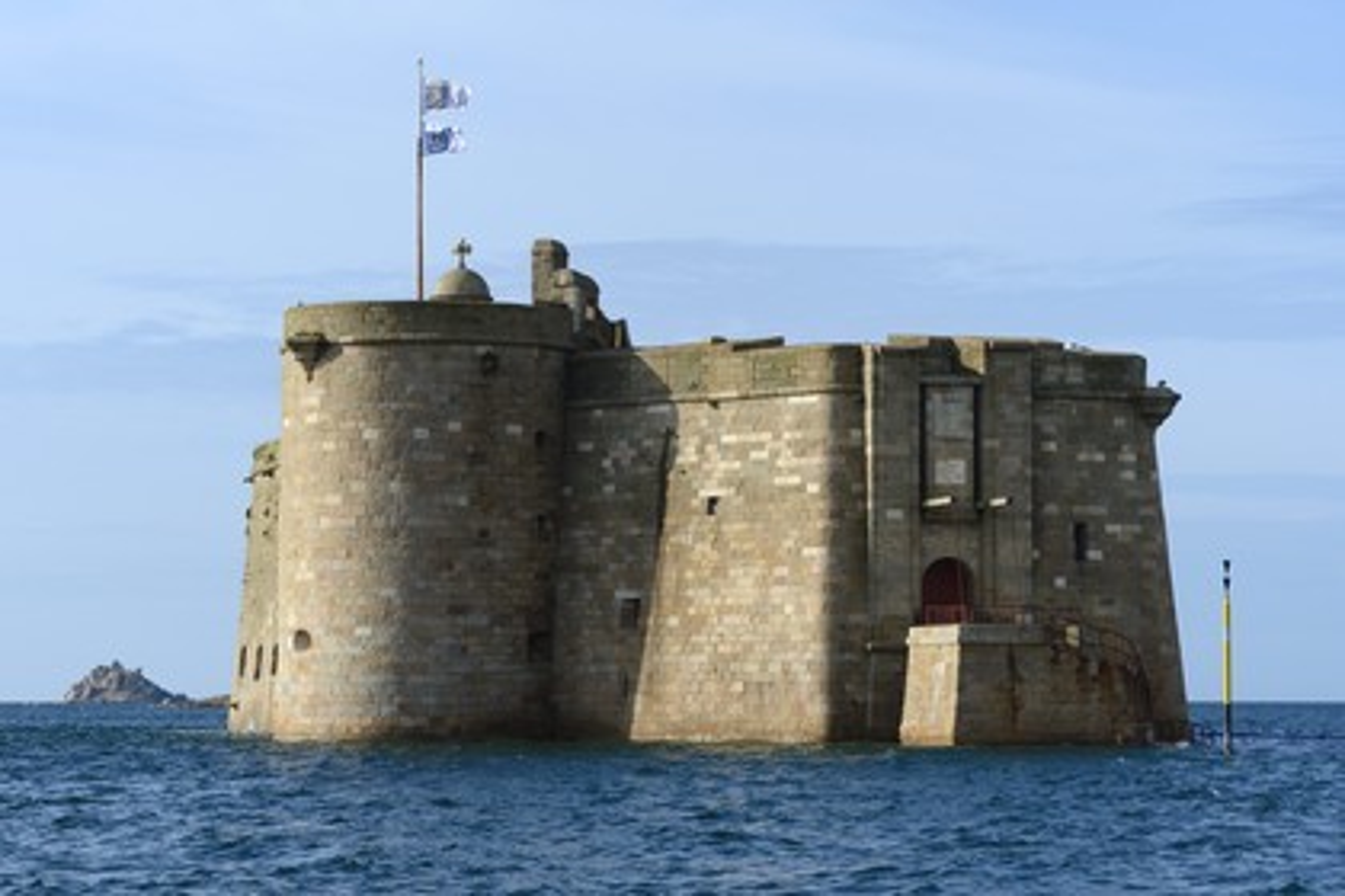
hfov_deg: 20.4
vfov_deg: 13.7
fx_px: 3736
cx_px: 672
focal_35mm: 100
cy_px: 448
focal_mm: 100
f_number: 8
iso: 400
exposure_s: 1/1000
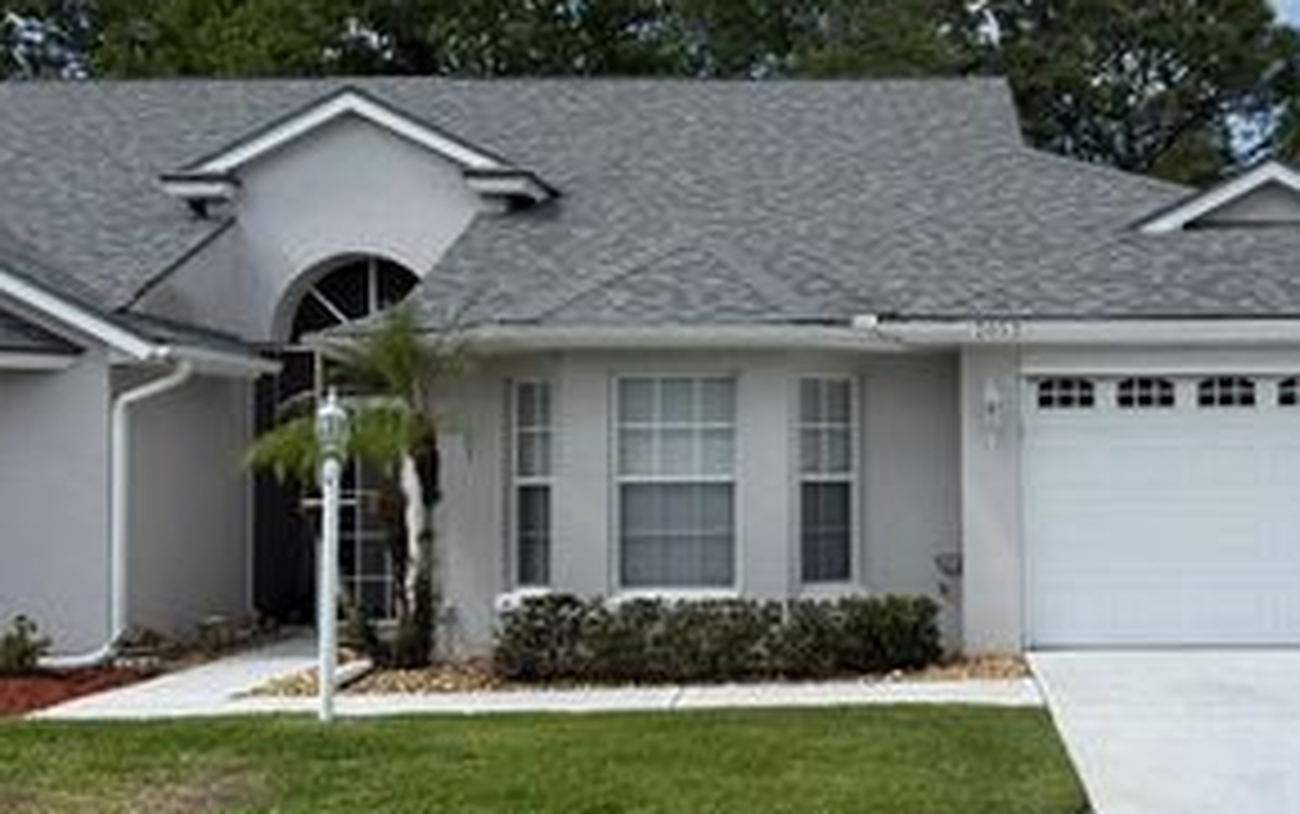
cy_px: 429
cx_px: 940
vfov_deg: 29.2
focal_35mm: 44
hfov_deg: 44.1
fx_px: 1560
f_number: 1.78
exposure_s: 1/5714
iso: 80
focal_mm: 6.76
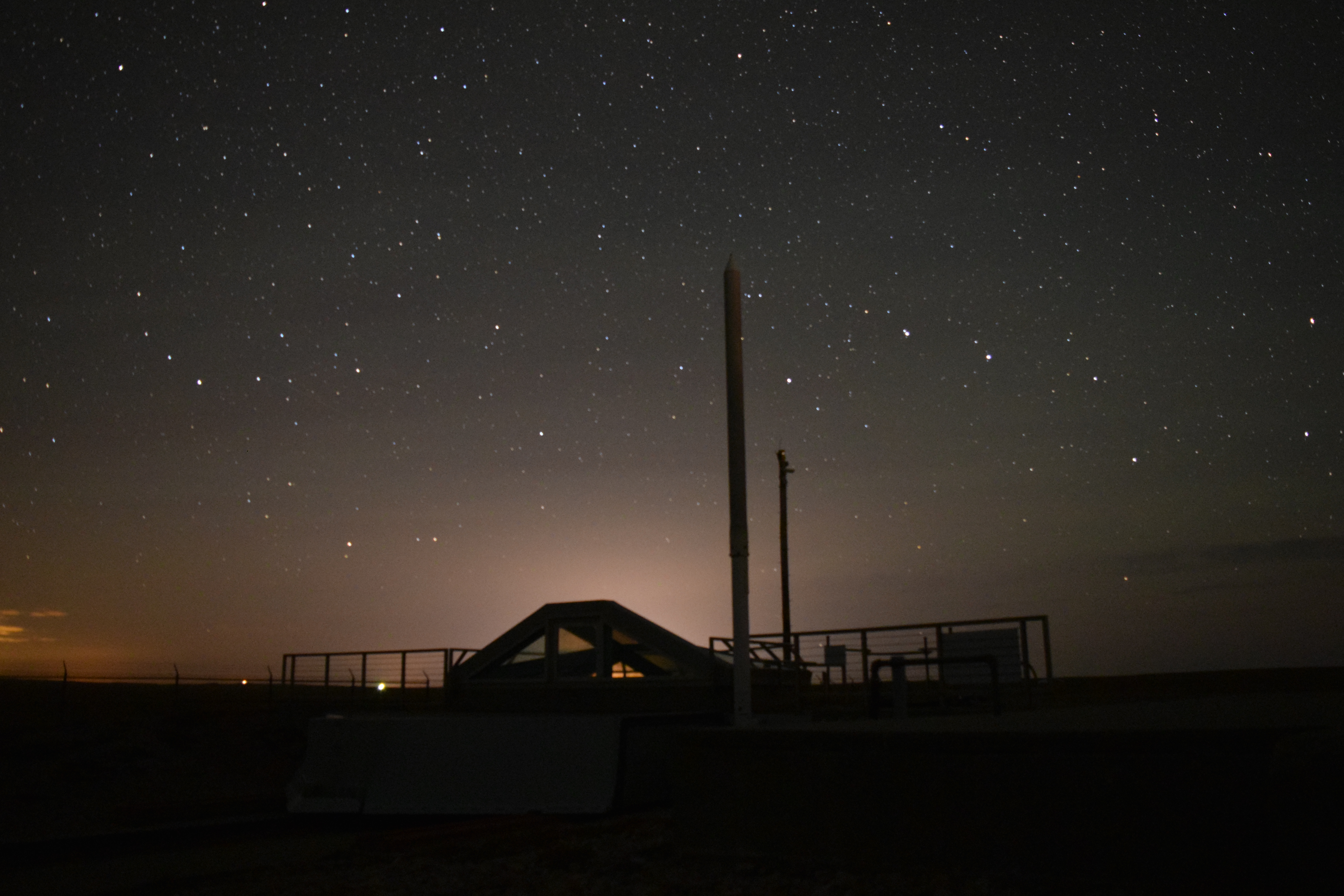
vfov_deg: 47.9
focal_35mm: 27
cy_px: 448
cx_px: 672
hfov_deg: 67.4
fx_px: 1008
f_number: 3.5
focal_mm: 18
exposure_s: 30
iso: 3200
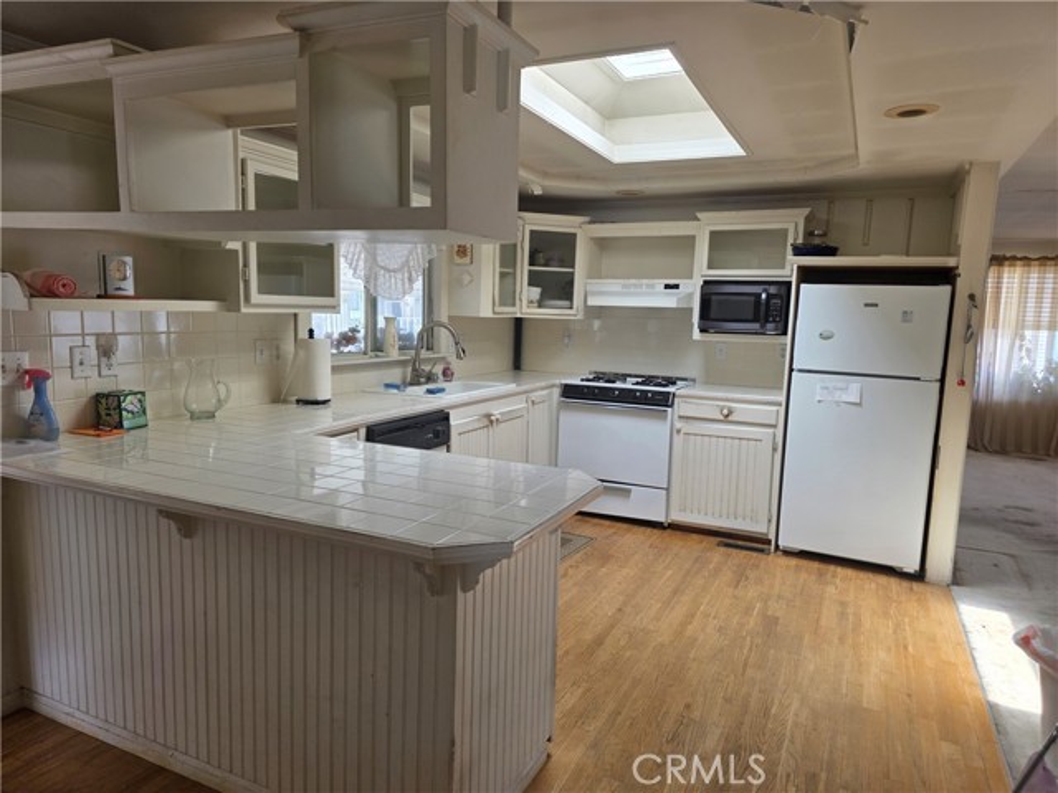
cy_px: 396
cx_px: 529
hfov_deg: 73.9
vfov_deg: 58.9
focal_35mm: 23
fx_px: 703
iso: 40
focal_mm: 6.3
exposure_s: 1/120
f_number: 1.7
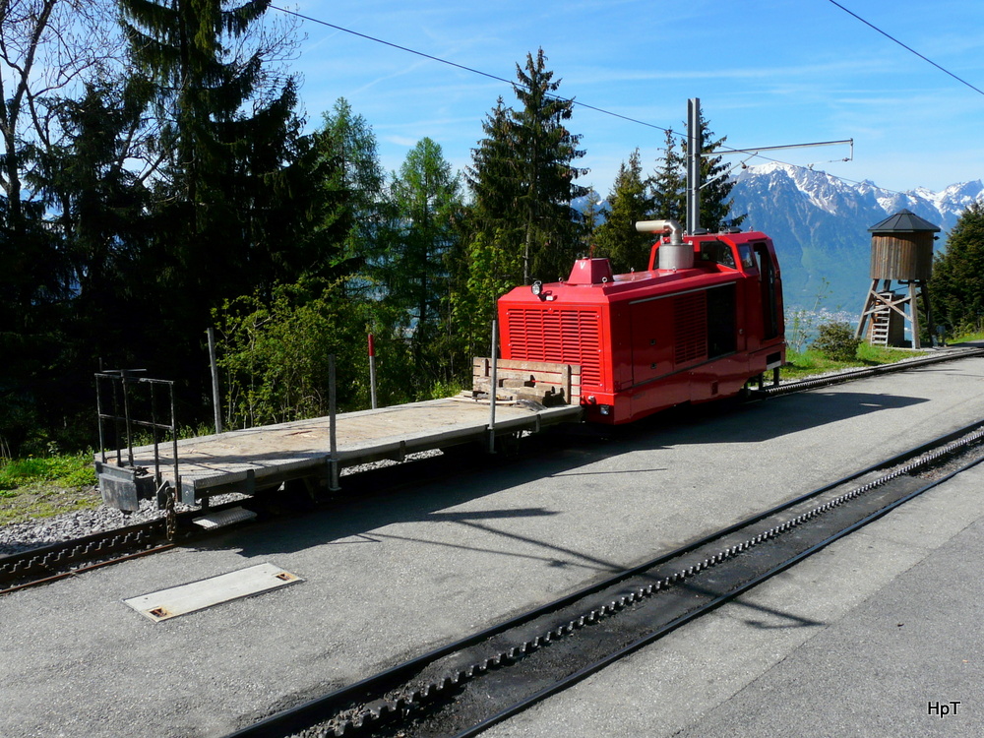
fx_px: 796
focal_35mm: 28
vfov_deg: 49.7
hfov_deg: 63.4
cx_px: 492
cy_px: 369
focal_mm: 4.6
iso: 100
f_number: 5
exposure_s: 1/640
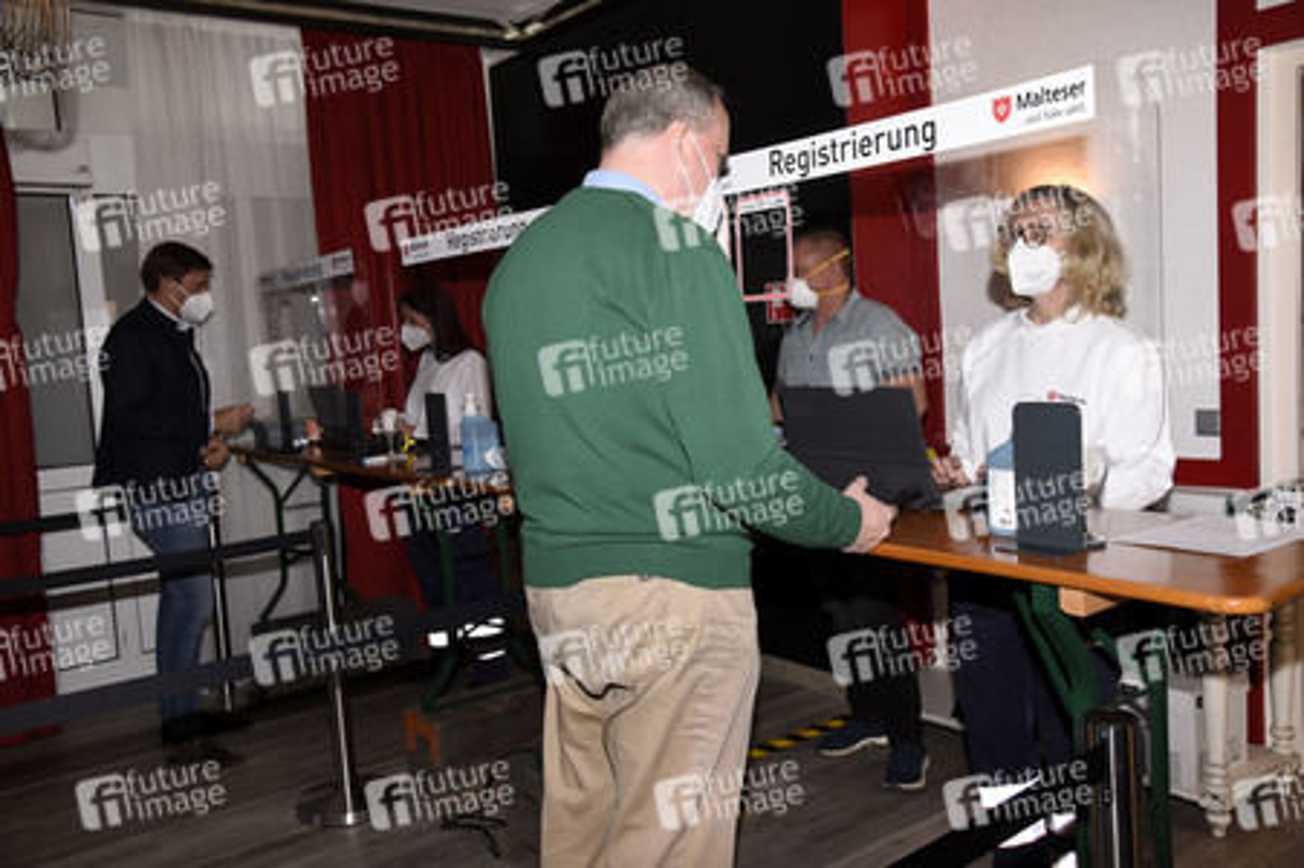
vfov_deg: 42.3
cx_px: 652
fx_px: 1122
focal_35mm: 31
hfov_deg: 60.3
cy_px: 434
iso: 640
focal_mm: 31
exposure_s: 1/125
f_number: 6.3
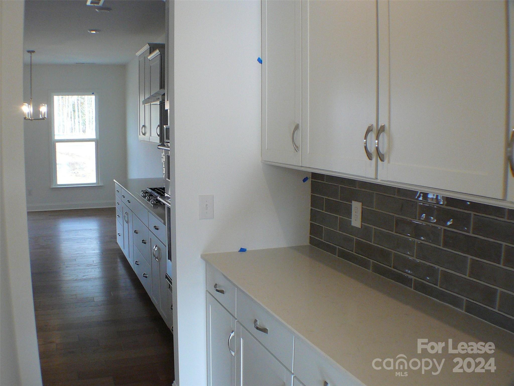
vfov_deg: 30.9
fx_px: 698
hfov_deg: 40.4
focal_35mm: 47
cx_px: 257
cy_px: 193
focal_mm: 7
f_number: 3.3
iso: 200
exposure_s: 1/80
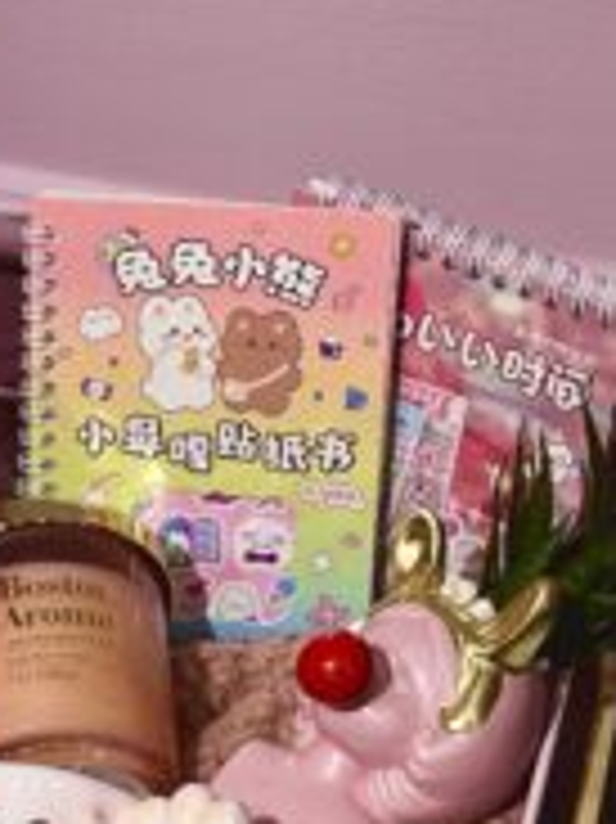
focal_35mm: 140
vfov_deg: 14.1
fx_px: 3326
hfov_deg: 10.5
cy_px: 513
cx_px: -36
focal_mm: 7.5
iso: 25
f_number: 2.2
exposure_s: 1/100
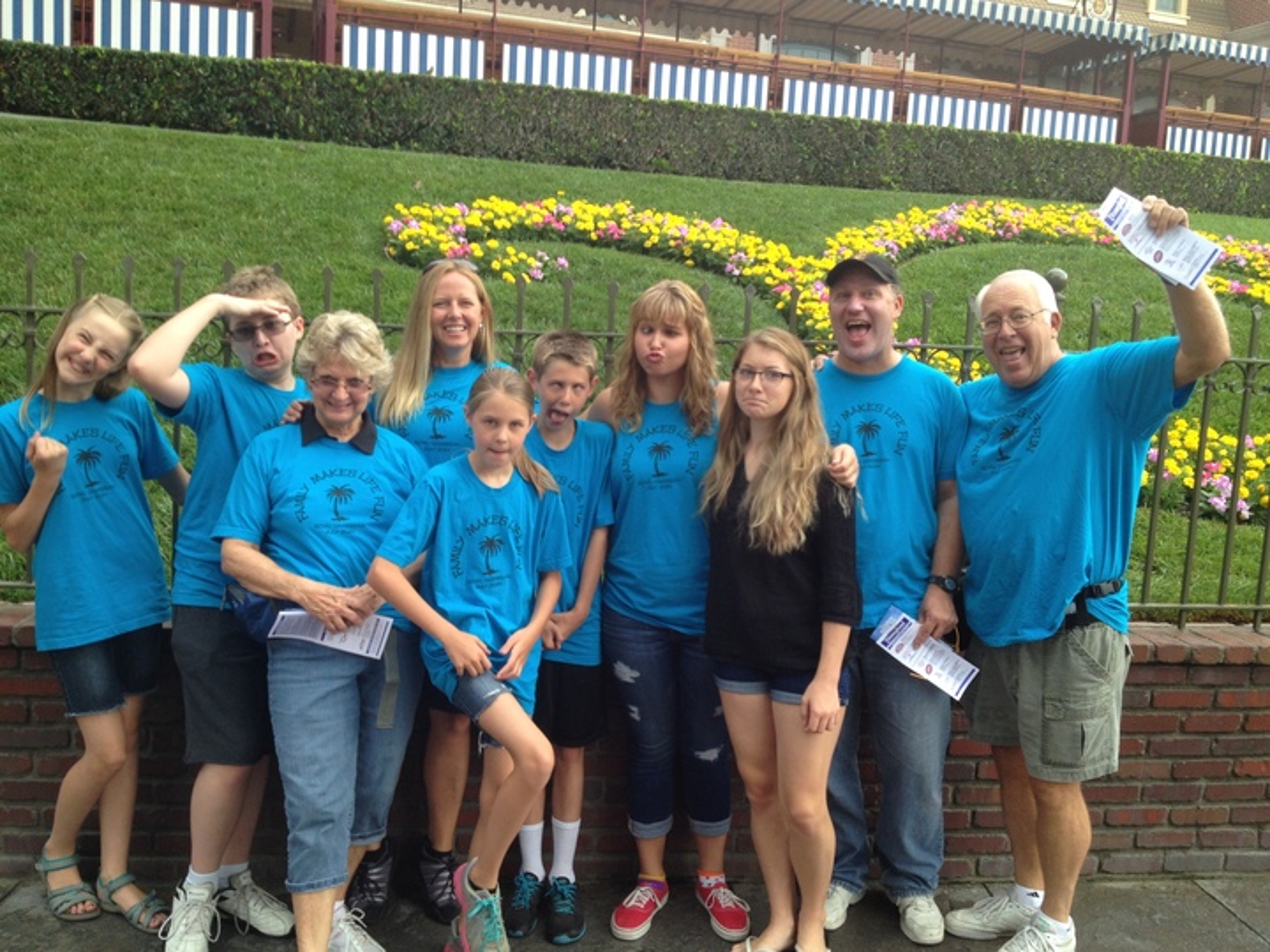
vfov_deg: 40.7
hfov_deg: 52.6
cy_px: 476
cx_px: 635
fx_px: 1284
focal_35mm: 35
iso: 50
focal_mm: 4.28
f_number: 2.4
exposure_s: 1/220
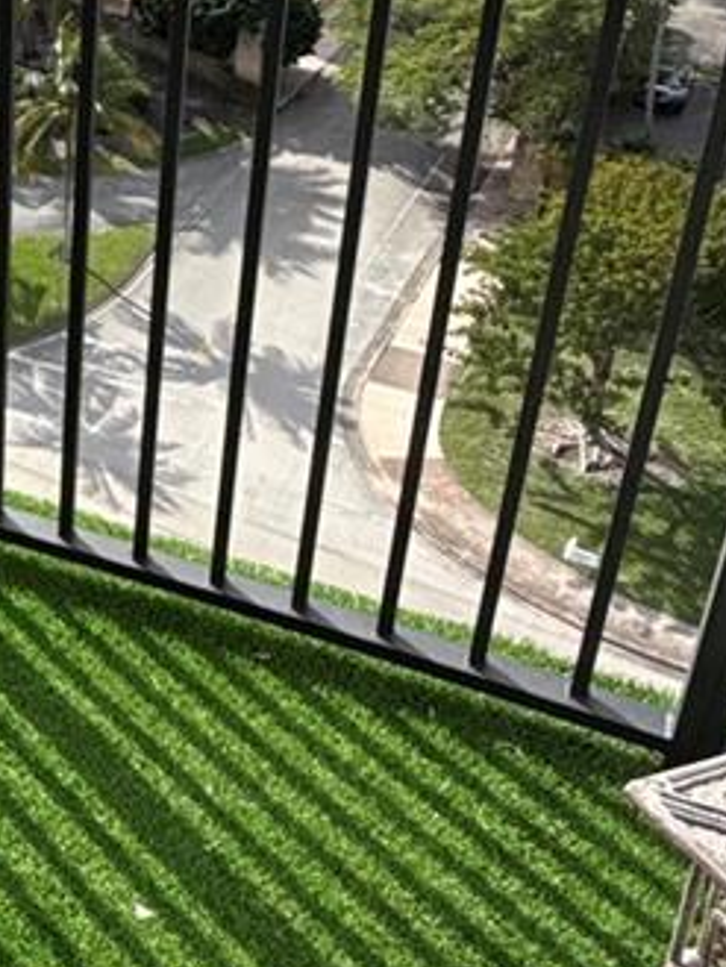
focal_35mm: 51
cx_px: -285
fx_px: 1425
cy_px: 138
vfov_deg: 35.7
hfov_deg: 24.0
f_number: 2.2
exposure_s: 1/2092
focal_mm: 2.22
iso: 64
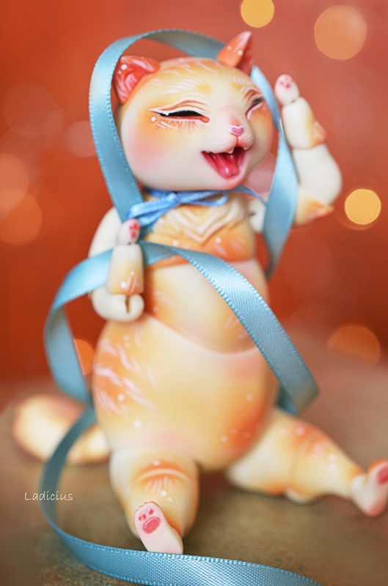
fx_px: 975
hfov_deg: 22.5
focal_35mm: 60
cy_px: 293
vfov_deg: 33.5
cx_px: 194
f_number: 4.5
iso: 800
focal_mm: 40
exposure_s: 1/60
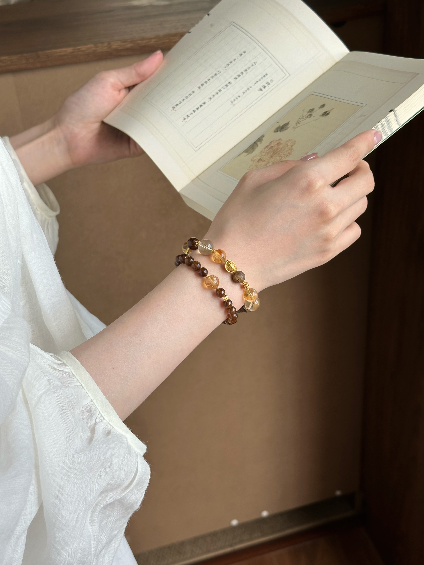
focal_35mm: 48
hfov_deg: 30.3
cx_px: 212
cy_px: 282
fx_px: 784
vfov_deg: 39.7
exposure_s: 1/219
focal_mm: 6.86
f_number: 1.78
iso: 64
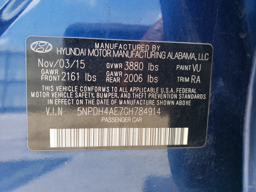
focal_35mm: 26
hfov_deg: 67.3
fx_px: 192
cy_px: 96
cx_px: 128
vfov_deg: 53.1
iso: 50
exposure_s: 1/323
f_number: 1.5
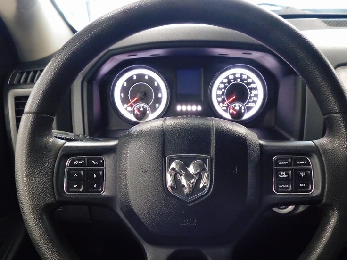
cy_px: 166
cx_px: 187
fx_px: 321
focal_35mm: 32
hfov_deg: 56.7
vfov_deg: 43.7
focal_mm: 4
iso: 1600
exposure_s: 1/15
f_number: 3
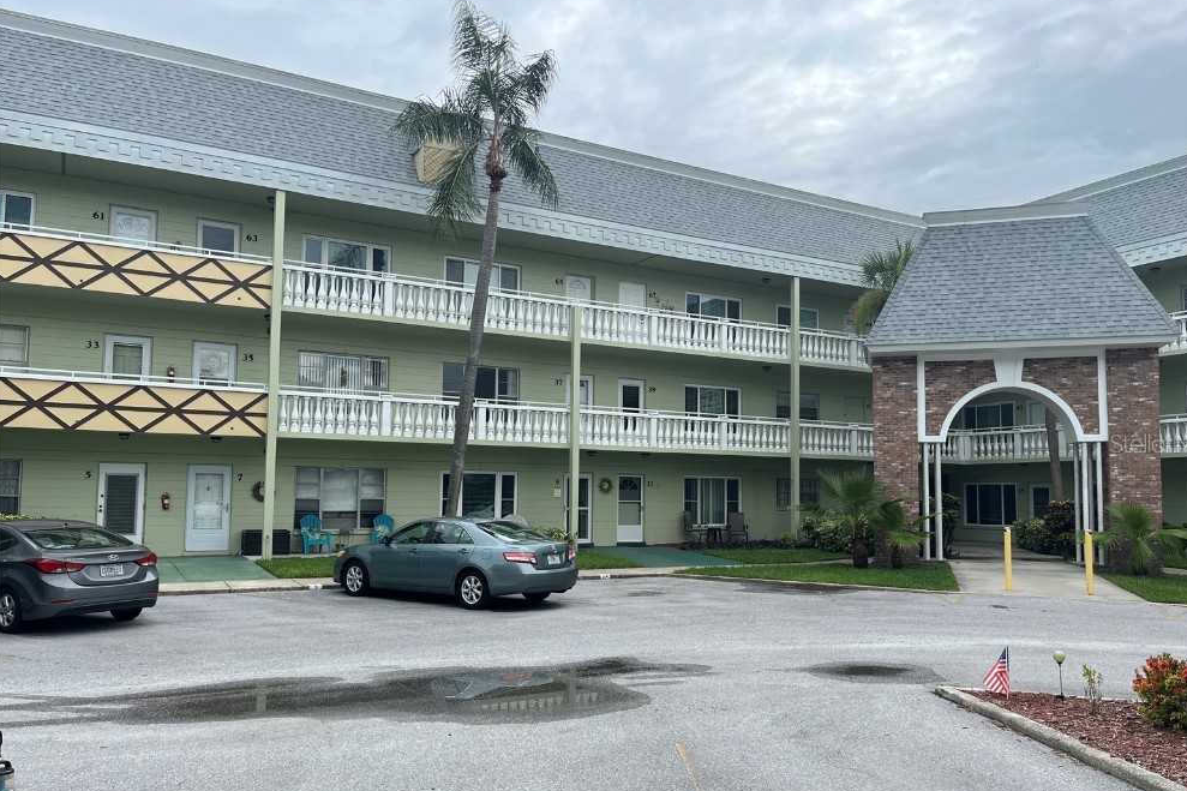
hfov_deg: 65.5
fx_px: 923
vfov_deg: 46.3
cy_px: 443
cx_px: 609
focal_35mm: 28
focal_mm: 5.1
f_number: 1.6
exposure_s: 1/1600
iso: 50
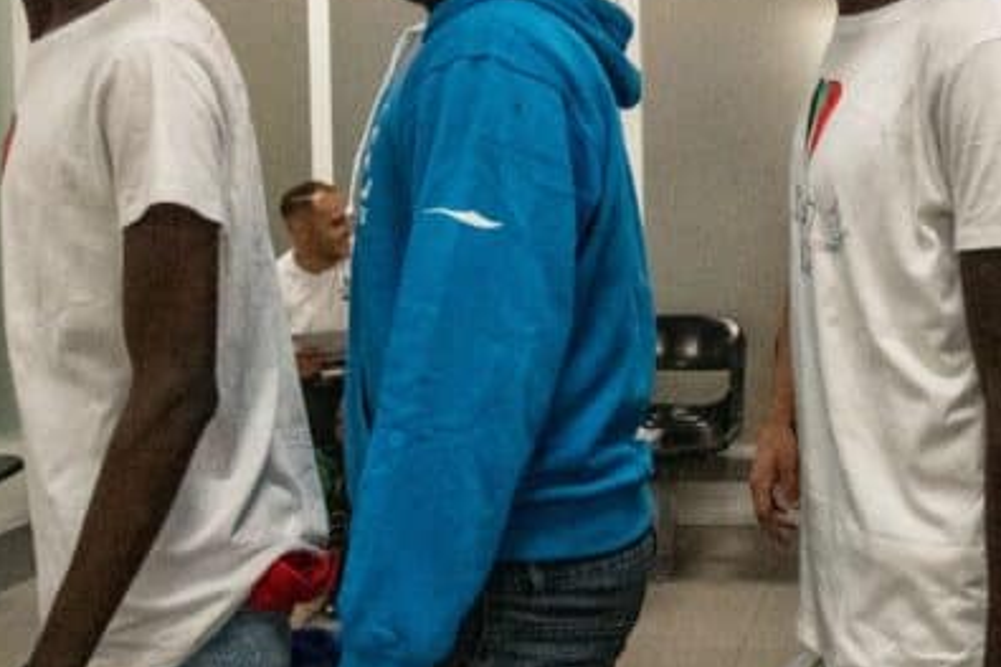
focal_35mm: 35
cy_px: 165
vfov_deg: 36.9
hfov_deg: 51.1
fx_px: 973
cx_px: 798
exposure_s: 1/1250
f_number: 6.3
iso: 32000
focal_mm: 18
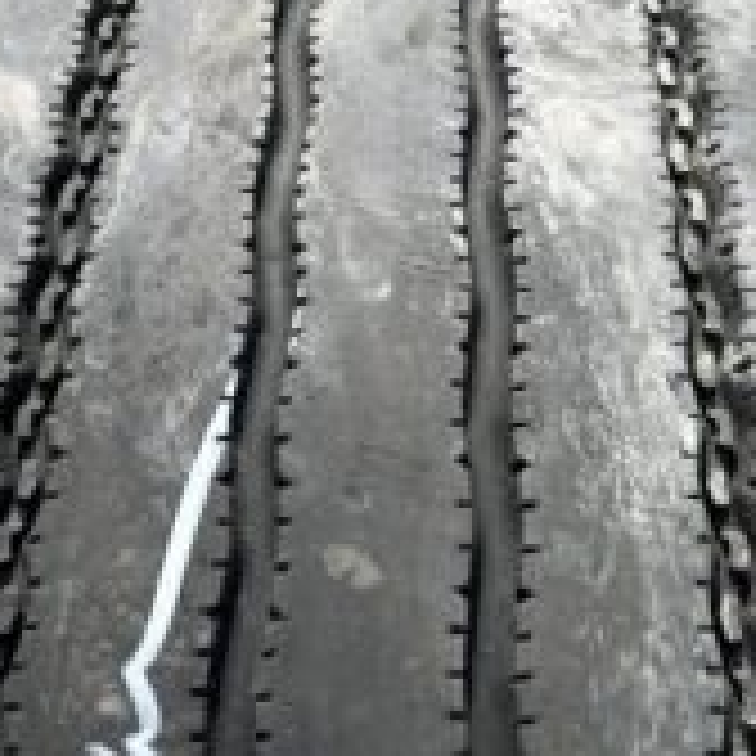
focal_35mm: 59
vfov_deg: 29.1
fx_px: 1458
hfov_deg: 29.1
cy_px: 335
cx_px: 360
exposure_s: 1/2841
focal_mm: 5.7
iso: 50
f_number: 1.5
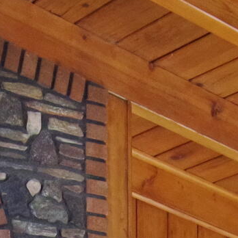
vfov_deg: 10.2
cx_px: 182
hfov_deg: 11.3
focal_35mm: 154
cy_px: 515
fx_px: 1198
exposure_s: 1/30
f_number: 4.5
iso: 1600
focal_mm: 14
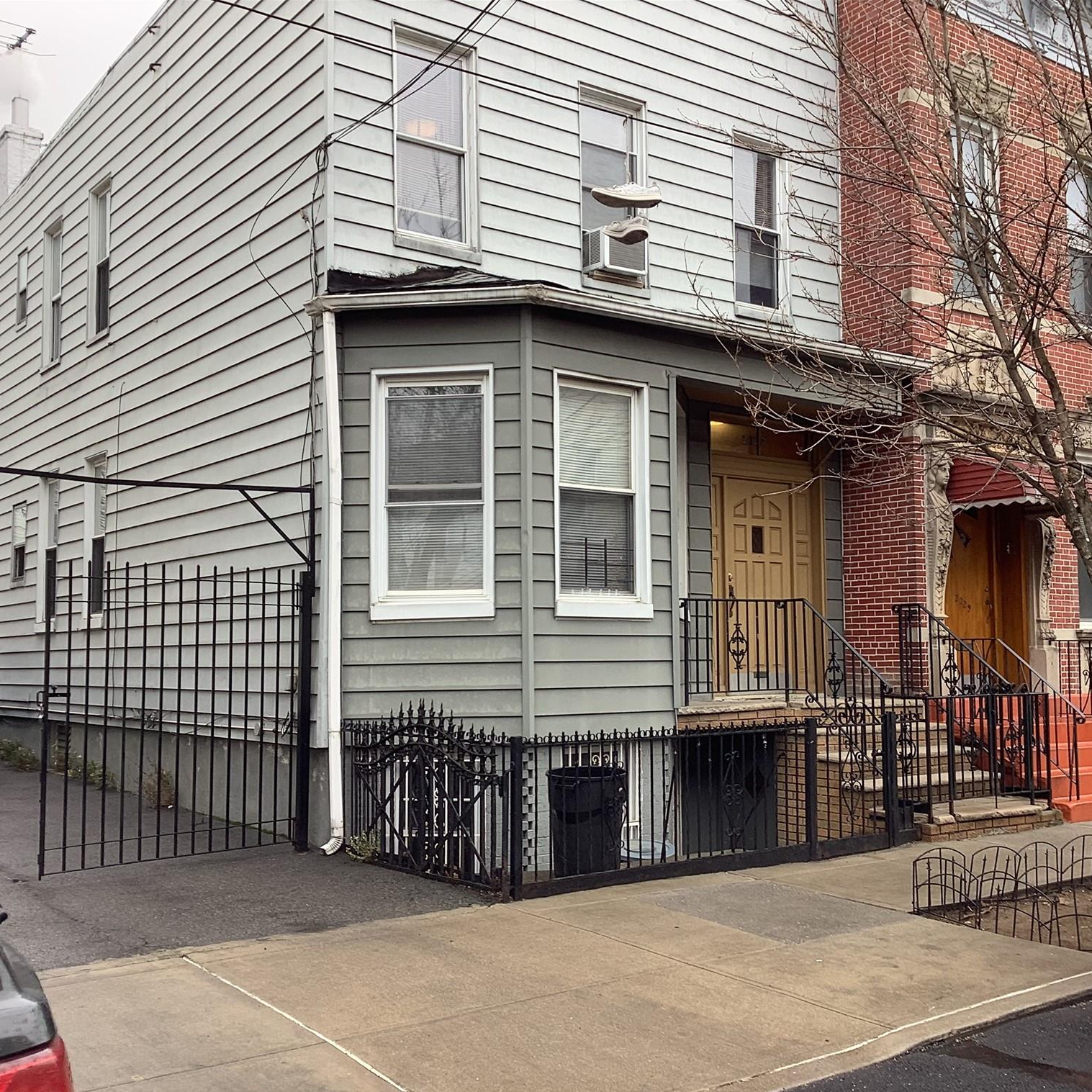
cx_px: 617
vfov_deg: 44.9
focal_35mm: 37
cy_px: 552
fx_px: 1321
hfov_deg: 44.8
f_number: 2.4
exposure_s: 1/120
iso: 40
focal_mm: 3.3
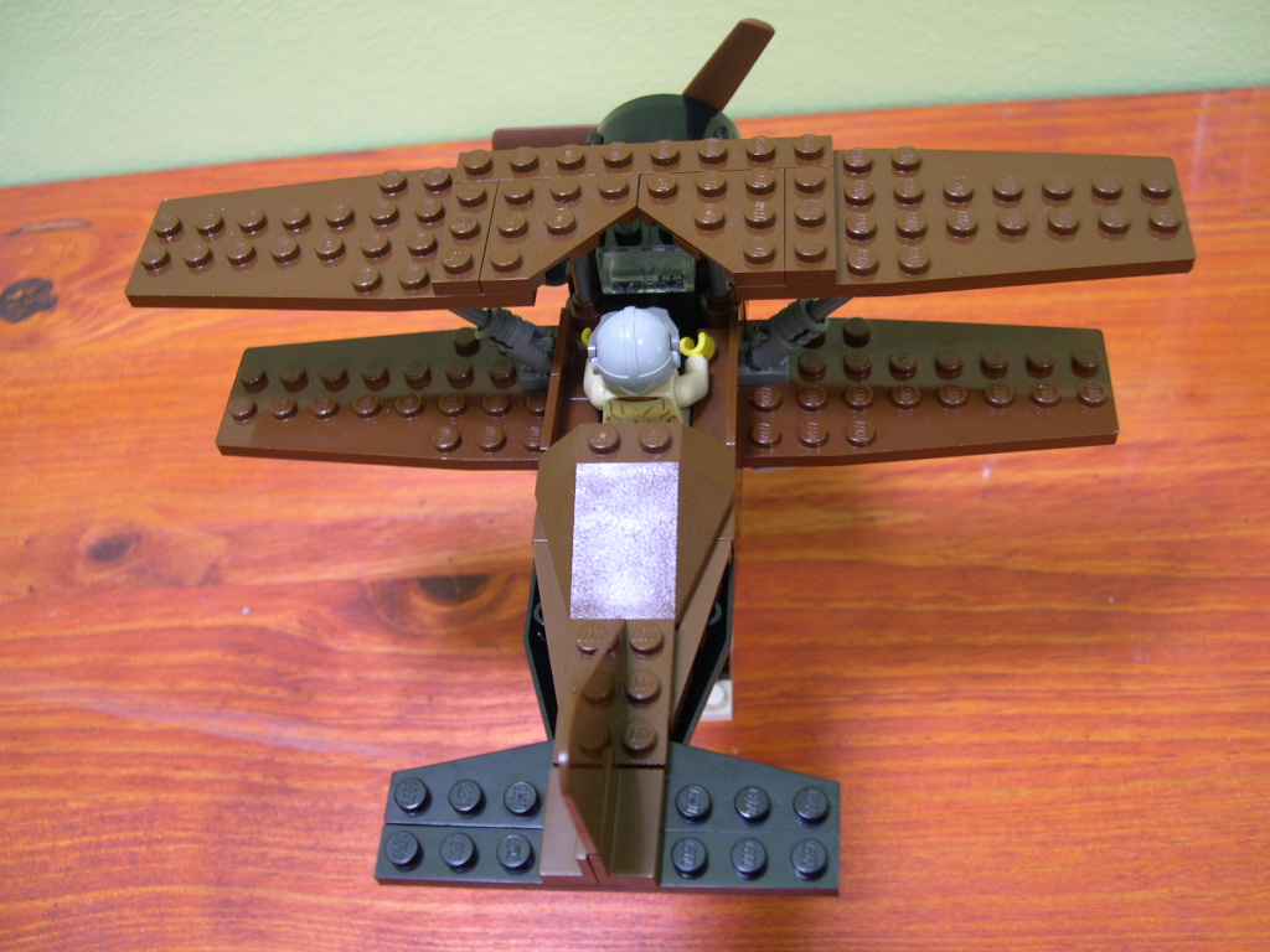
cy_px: 476
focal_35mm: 38
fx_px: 1394
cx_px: 635
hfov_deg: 49.0
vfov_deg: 37.7
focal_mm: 8
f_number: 2.8
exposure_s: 1/11.5
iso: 100
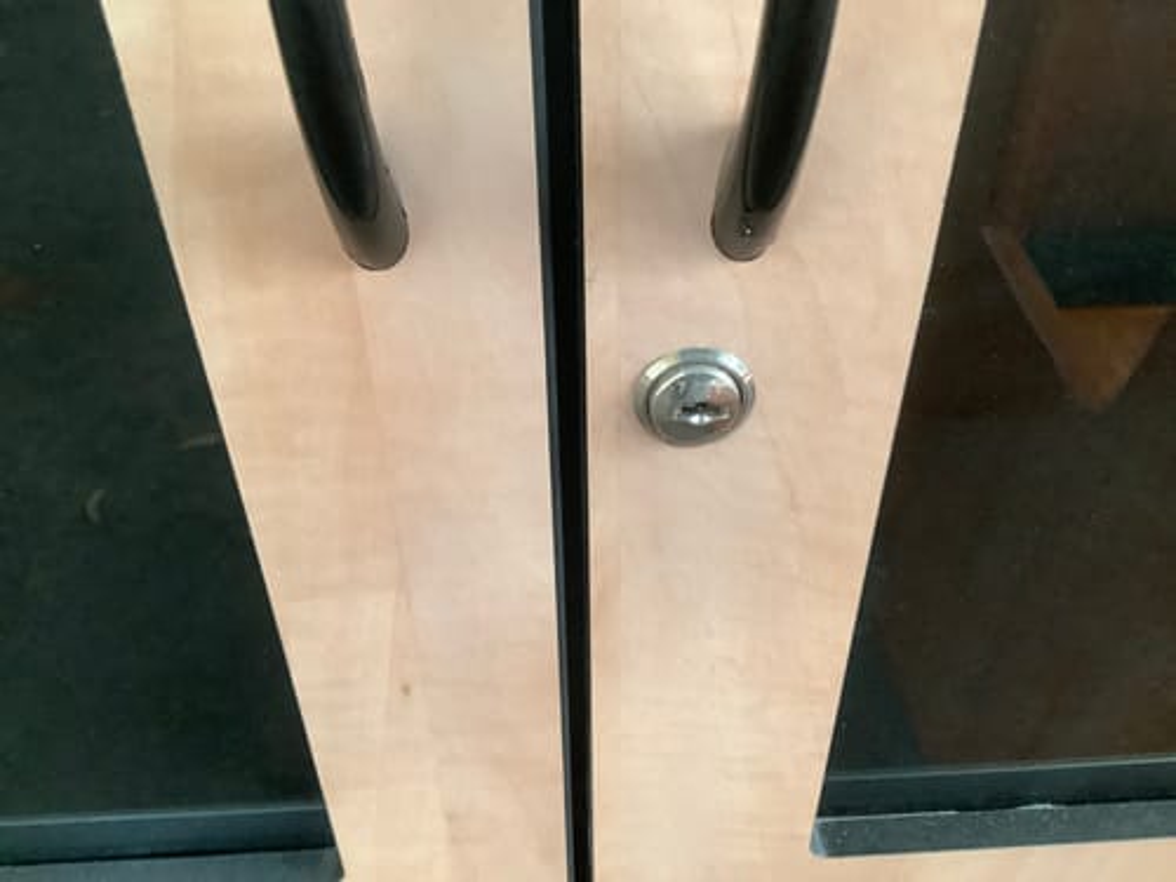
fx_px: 1053
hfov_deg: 58.4
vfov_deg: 45.4
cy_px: 441
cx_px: 588
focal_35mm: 31
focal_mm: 3.3
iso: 320
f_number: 2.4
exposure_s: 1/33
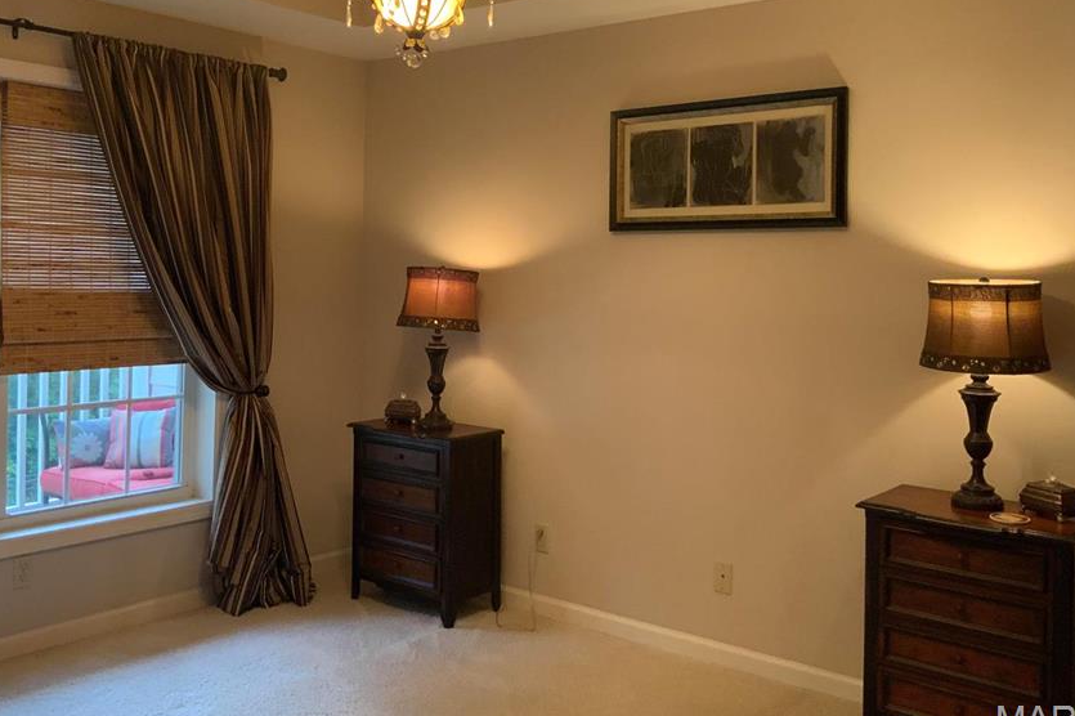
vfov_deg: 35.6
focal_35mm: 37
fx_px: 1104
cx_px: 466
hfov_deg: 51.8
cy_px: 252
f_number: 1.8
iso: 200
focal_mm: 3
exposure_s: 1/60
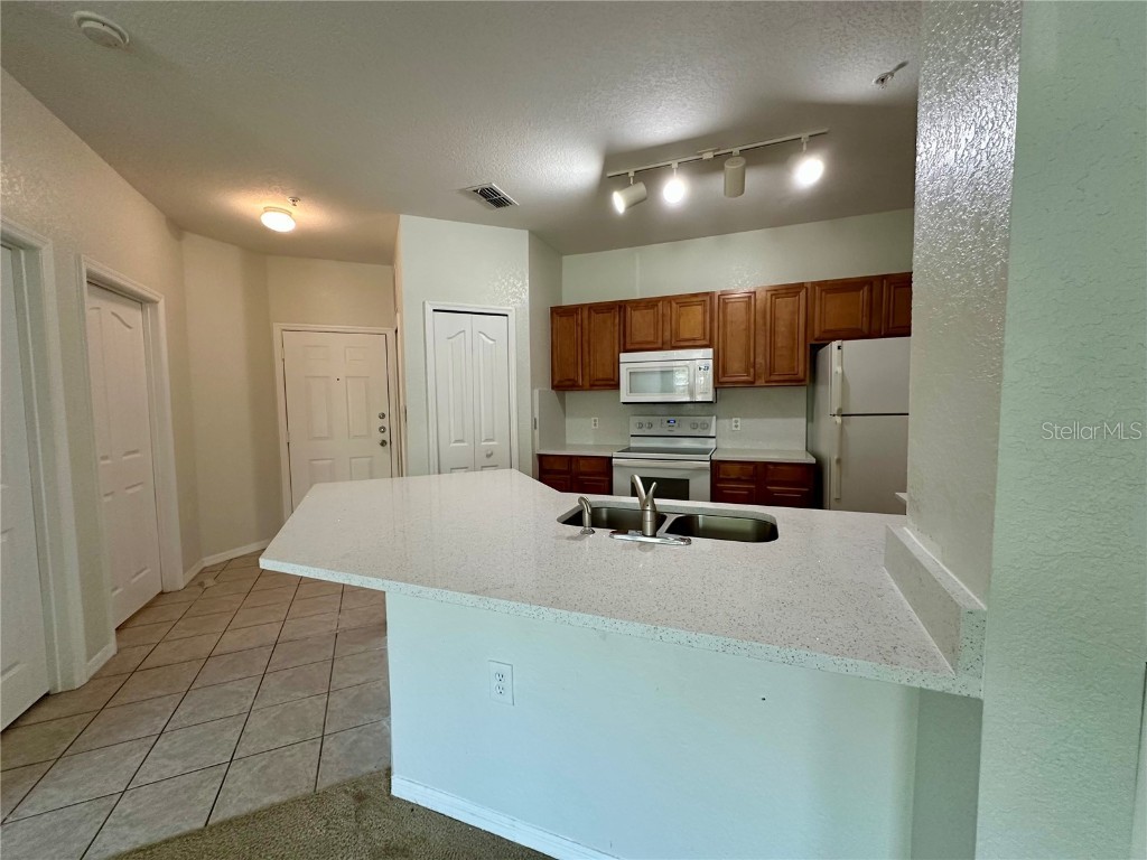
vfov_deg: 85.7
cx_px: 574
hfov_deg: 102.1
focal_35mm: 14
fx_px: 464
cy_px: 430
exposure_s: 1/120
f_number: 2.2
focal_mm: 2.22
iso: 320
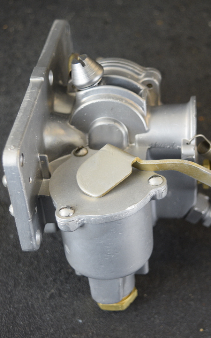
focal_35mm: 74
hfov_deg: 17.6
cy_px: 169
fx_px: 681
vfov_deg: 27.9
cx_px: 140
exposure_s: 1/125
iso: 400
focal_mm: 32
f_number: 5.6
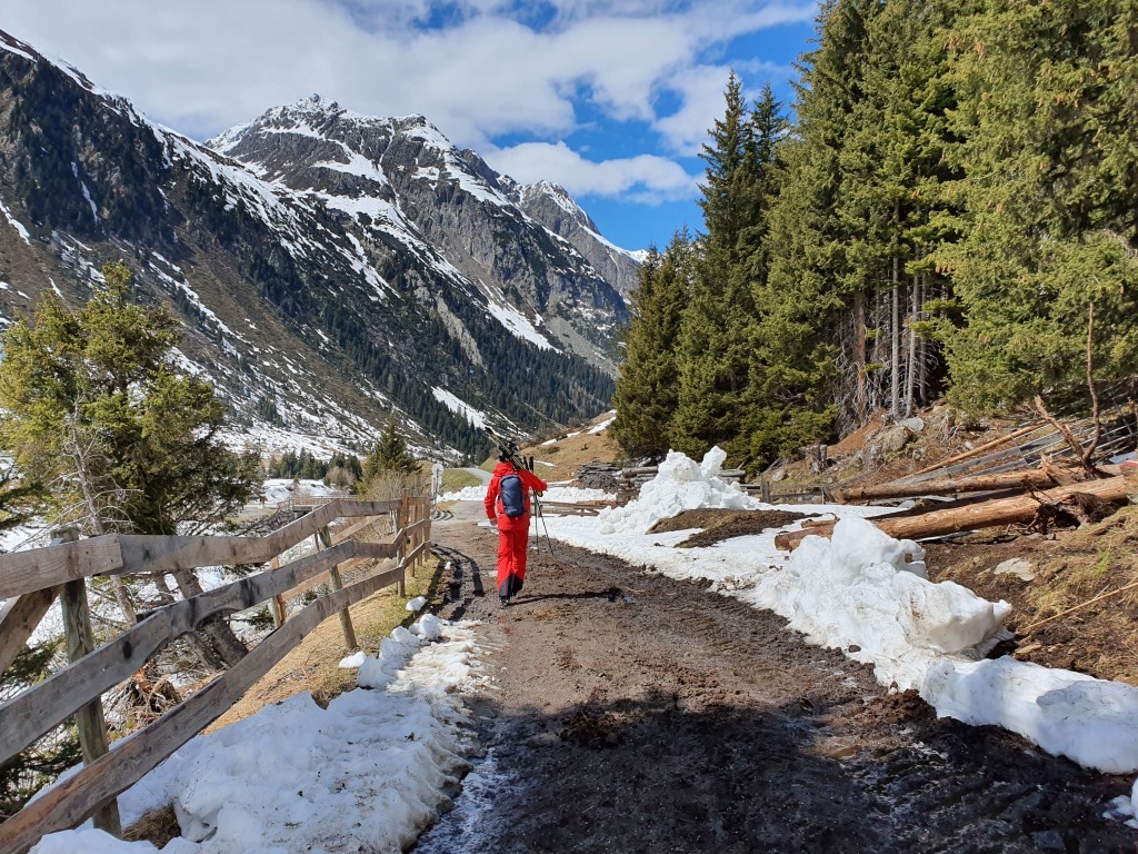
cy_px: 427
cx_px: 569
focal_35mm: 26
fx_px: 855
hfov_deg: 67.3
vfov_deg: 53.1
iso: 50
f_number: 2.4
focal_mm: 4.32
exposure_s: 1/3168
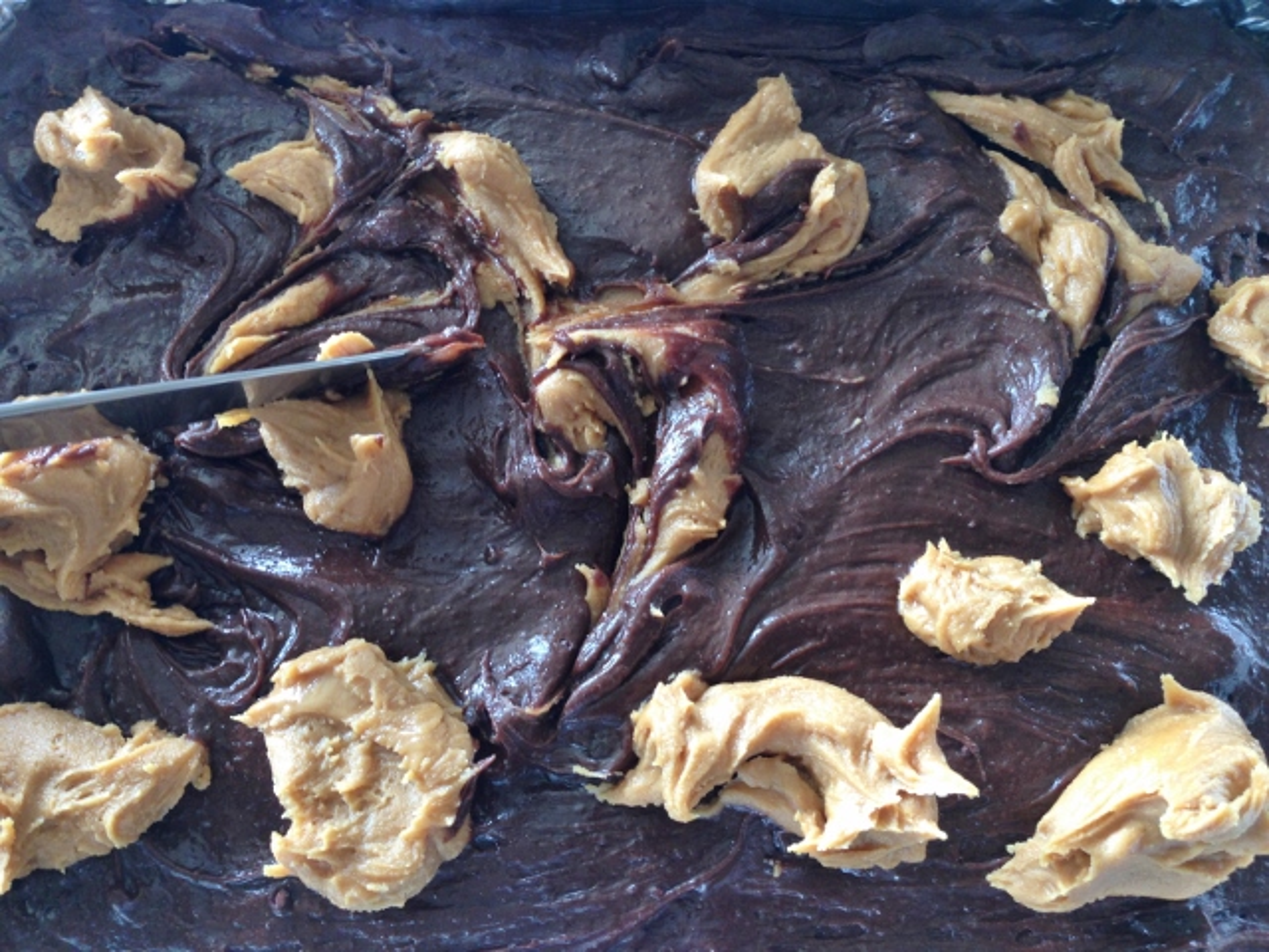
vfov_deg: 42.9
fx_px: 1210
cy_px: 476
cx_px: 634
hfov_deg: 55.4
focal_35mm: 33
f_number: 2.4
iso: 80
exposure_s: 1/20
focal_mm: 4.12
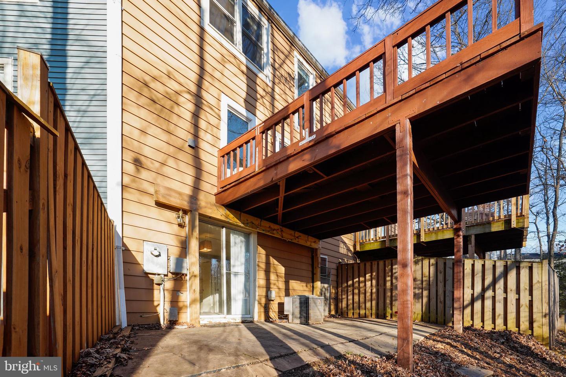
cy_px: 188
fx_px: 252
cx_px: 283
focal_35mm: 16
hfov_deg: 96.7
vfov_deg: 73.7
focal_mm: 16
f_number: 8
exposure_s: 1/40
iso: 100
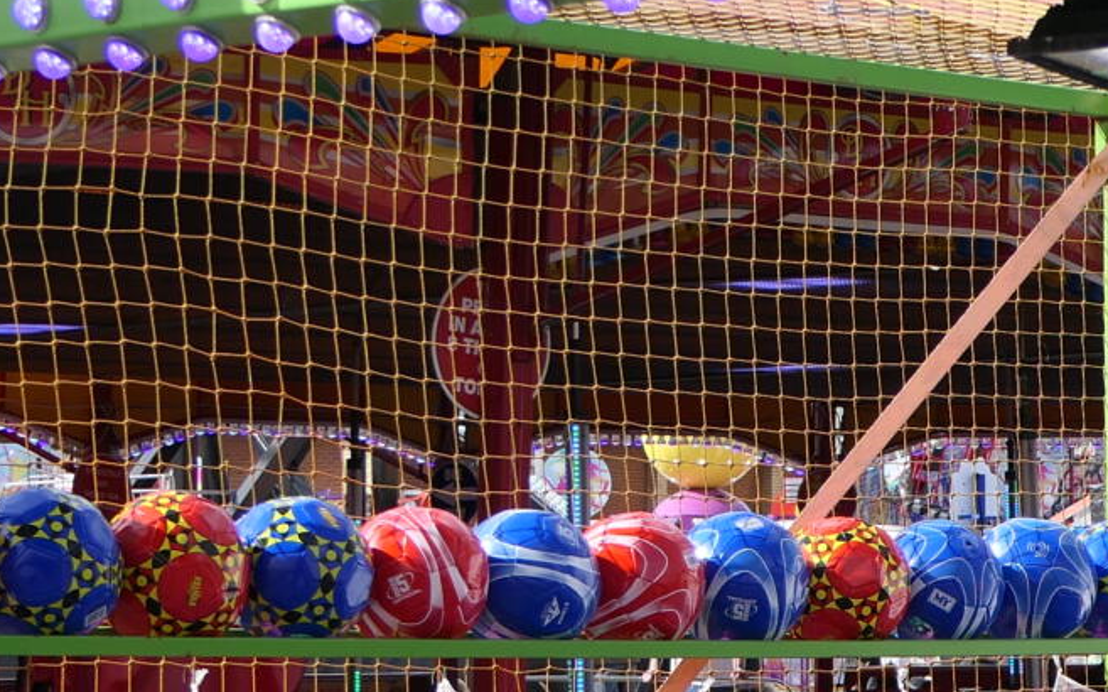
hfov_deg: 14.1
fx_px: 4437
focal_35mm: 147
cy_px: 458
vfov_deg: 8.9
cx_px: 1019
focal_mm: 13.5
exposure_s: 1/640
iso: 125
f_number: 4
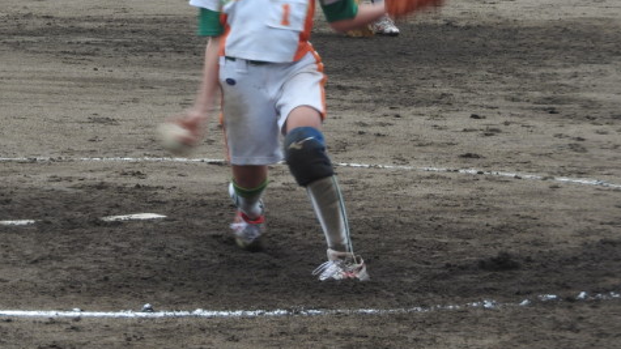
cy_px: 73
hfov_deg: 7.1
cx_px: 264
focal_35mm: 303
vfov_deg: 4.0
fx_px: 4988
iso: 100
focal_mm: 39.4
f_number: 5.3
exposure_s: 1/125
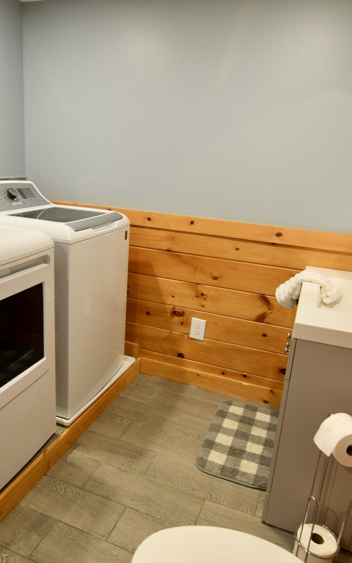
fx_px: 396
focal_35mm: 26
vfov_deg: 70.9
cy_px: 282
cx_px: 149
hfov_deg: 47.8
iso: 800
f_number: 3.5
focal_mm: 11
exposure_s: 1/60
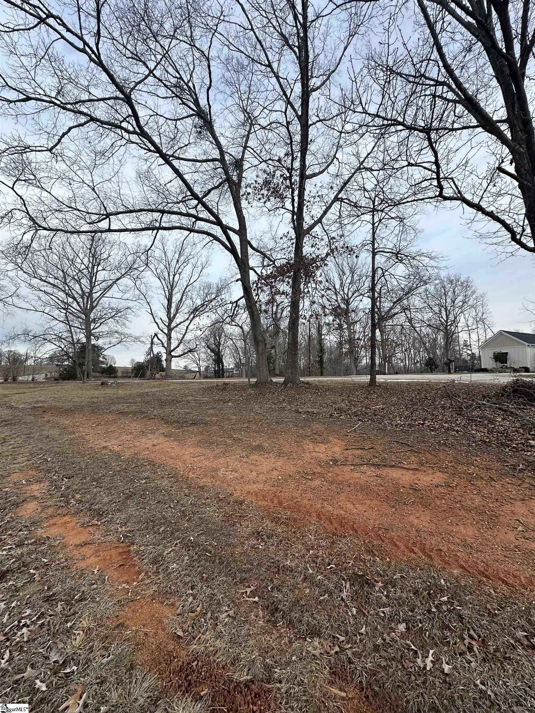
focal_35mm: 14
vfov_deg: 102.1
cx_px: 268
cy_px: 356
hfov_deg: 85.7
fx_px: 288
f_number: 2.2
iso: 40
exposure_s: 1/678
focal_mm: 2.22
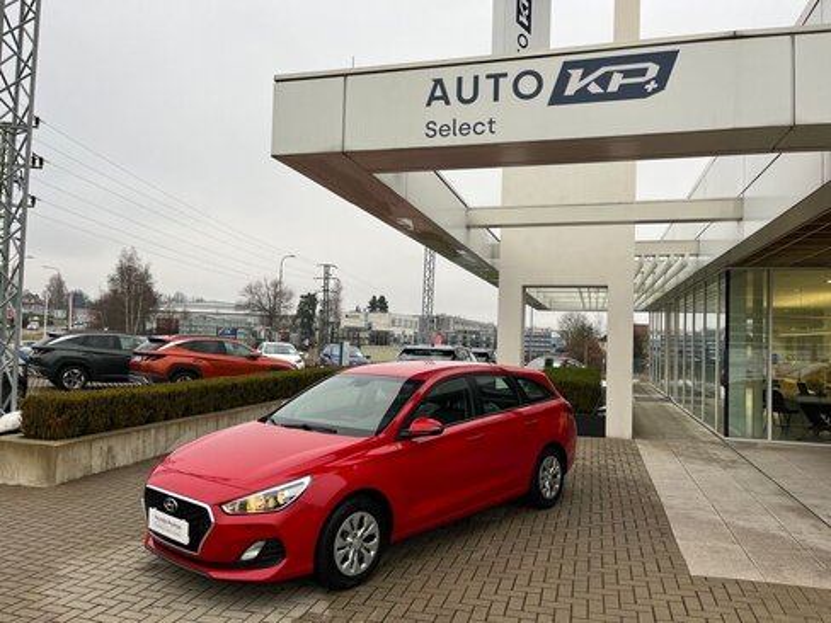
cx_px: 416
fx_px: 624
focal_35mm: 26
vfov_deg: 53.1
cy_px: 312
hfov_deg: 67.3
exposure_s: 1/205
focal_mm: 5.1
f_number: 1.6
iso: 40
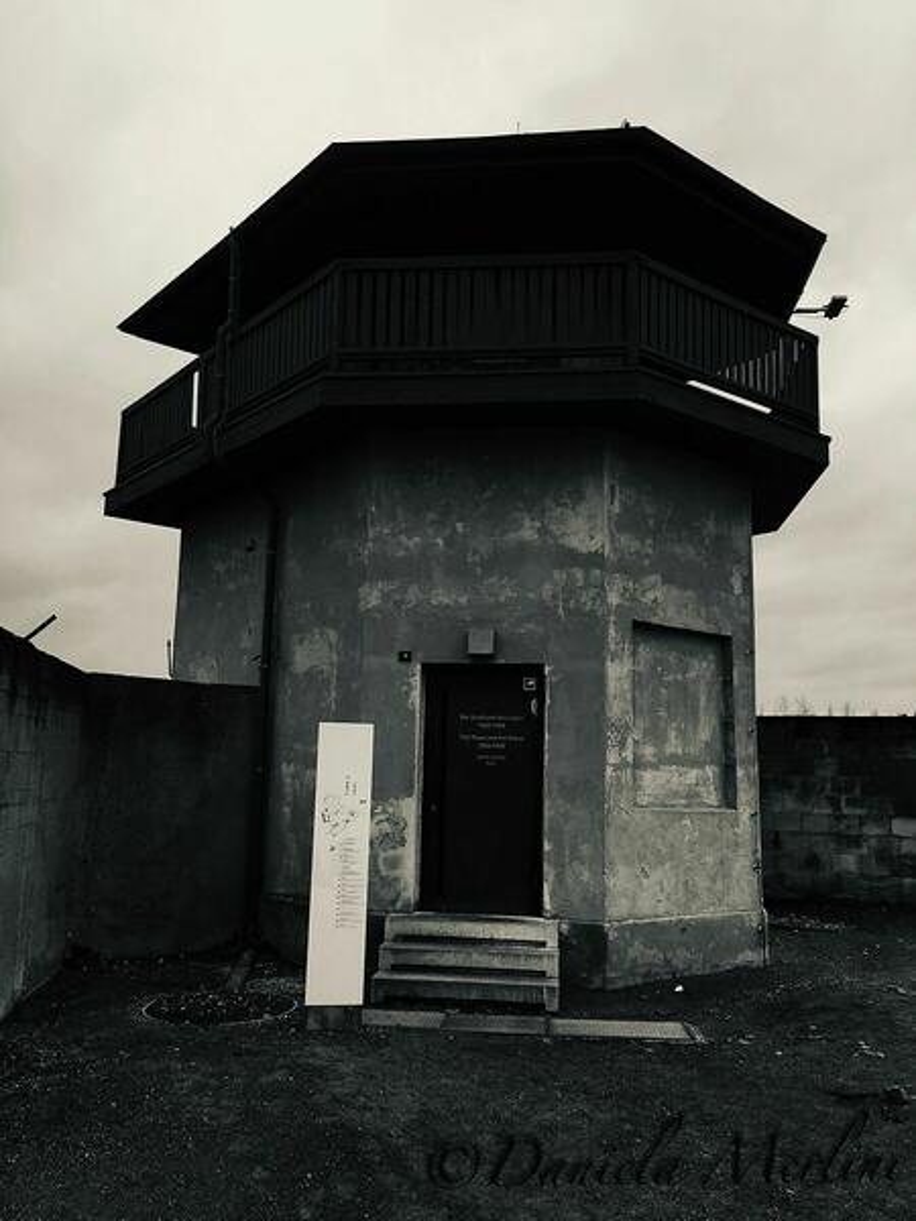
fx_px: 1023
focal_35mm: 29
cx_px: 458
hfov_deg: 48.2
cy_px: 610
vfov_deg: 61.7
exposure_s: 1/50
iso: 25
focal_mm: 4.15
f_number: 2.2
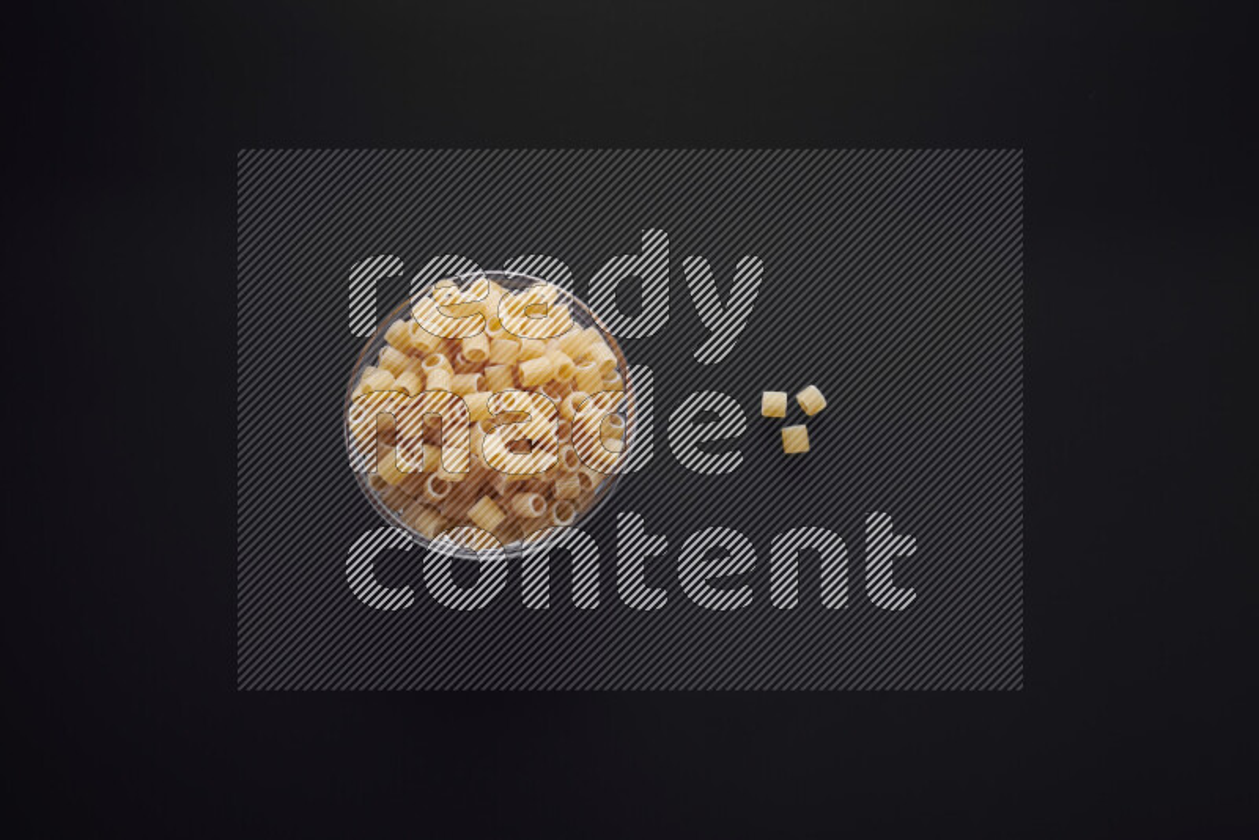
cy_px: 420
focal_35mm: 50
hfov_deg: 39.6
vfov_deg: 27.0
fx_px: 1749
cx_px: 630
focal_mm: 50
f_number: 8
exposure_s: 1/100
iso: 100
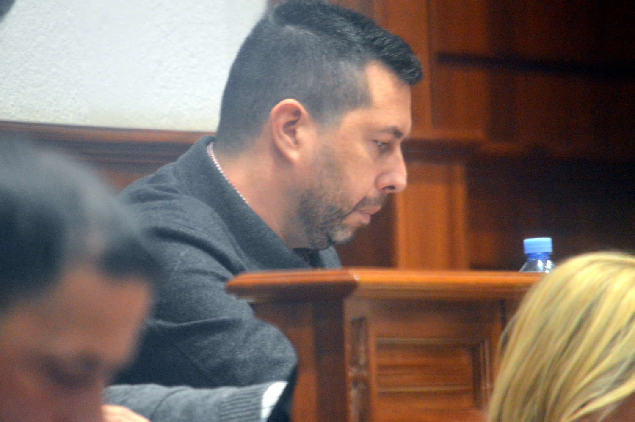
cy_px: 211
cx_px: 318
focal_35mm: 450
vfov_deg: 3.1
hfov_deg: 4.6
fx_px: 7932
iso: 3200
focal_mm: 300
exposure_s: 1/100
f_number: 5.6
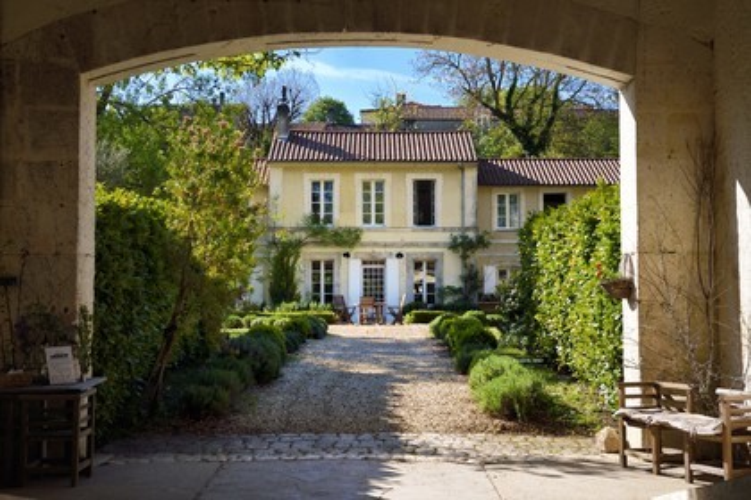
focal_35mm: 50
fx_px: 1043
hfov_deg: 39.6
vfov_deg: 27.0
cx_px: 376
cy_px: 250
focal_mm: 50
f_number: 9
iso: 200
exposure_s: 1/400
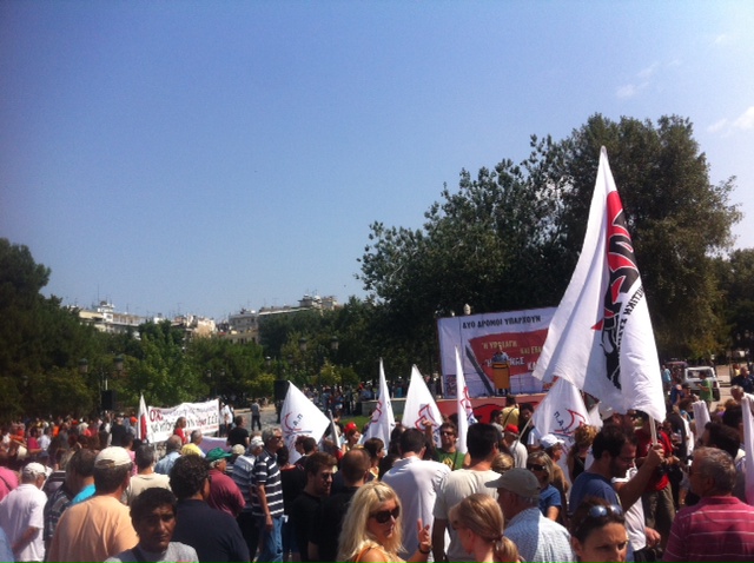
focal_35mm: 35
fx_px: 761
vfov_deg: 40.6
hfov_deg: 52.7
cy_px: 282
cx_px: 377
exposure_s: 1/2011
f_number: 2.8
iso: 80
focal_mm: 3.85
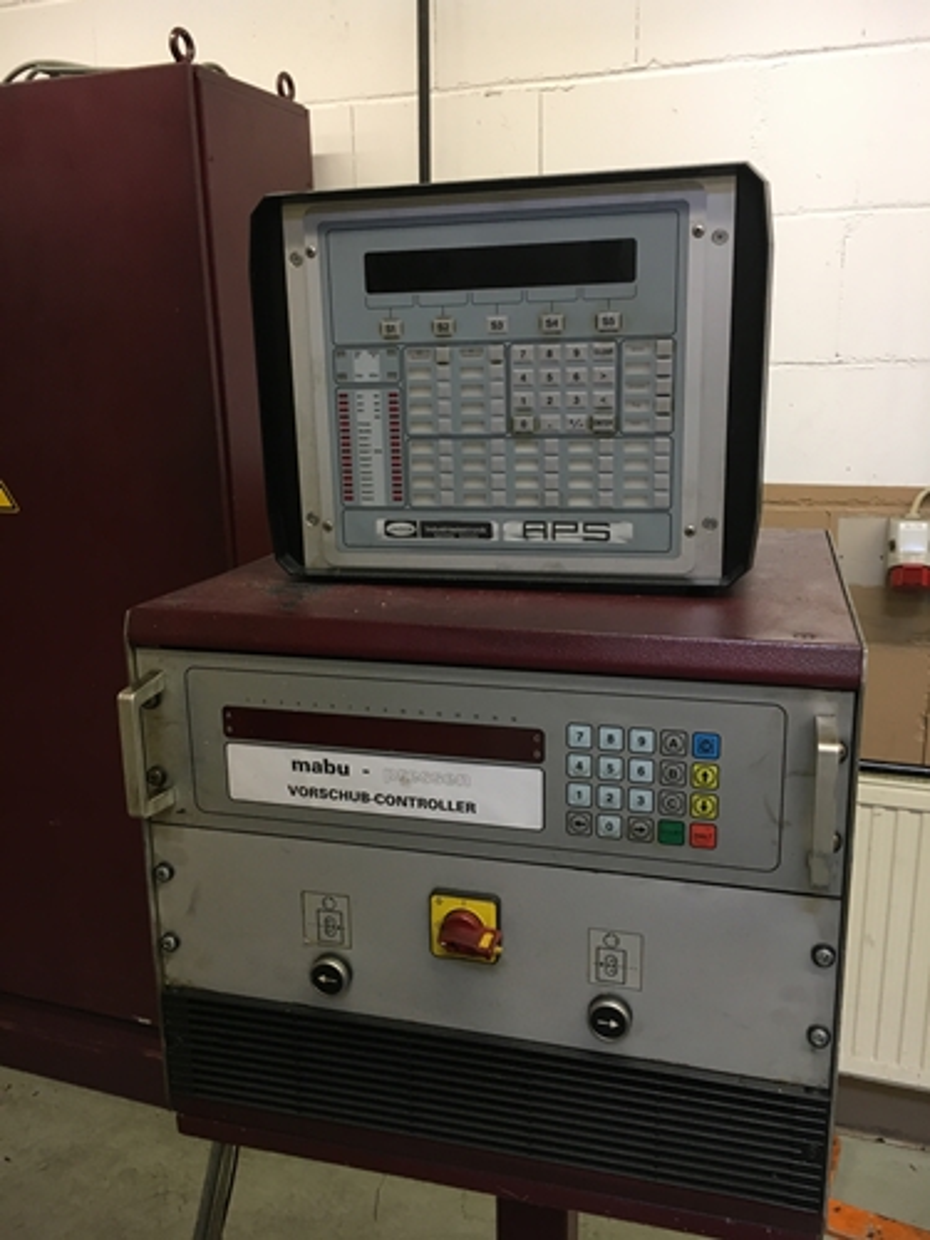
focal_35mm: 29
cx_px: 465
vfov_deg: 61.7
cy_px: 620
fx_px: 1039
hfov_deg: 48.2
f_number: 2.2
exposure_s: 1/33
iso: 125
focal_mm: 4.15
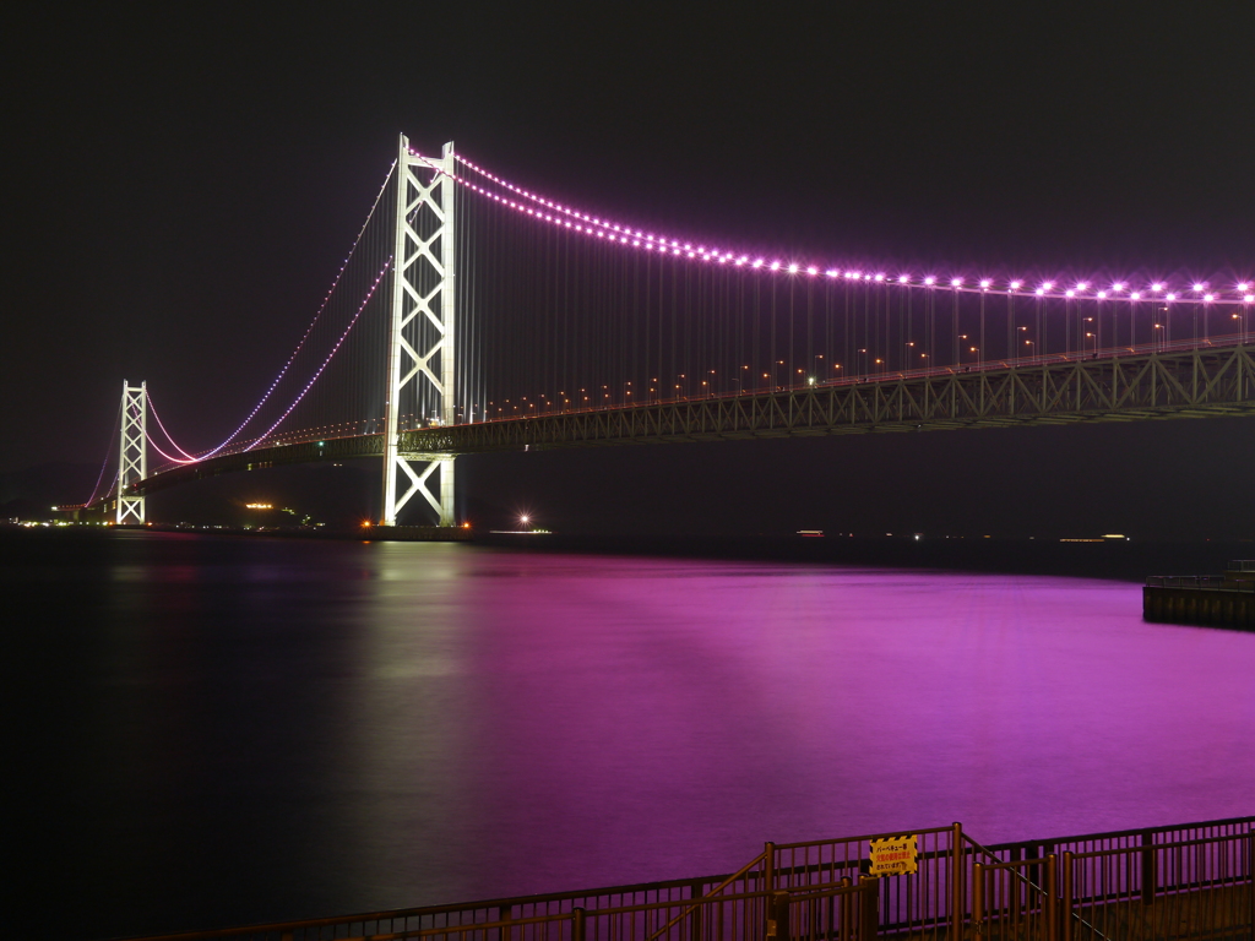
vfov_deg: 36.0
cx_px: 628
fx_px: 1450
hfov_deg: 46.8
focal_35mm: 40
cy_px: 470
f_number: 5.6
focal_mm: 20
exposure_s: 30
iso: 160
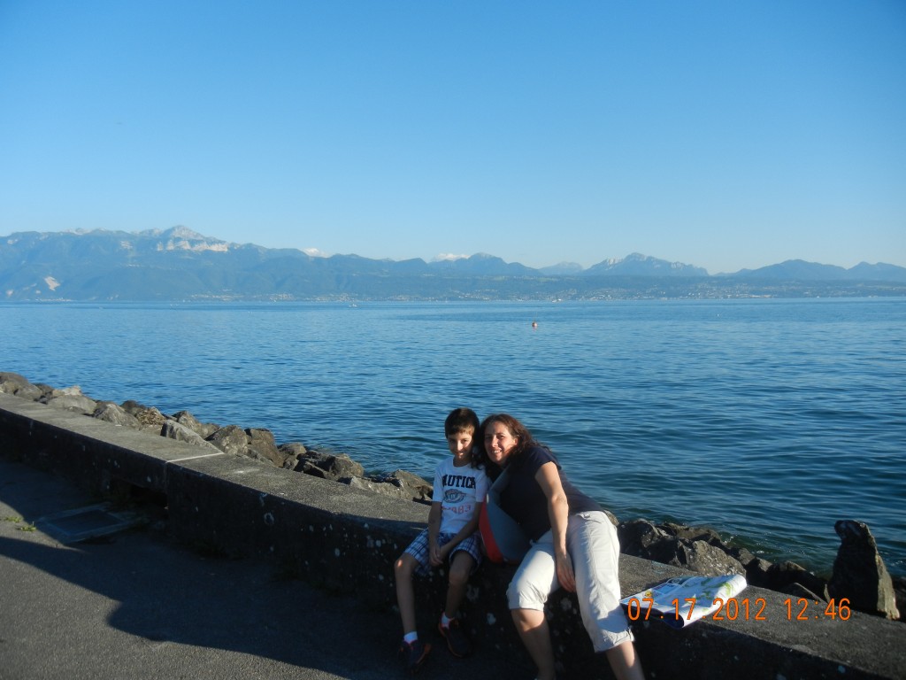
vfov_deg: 46.8
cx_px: 453
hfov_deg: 60.0
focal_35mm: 30
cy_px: 340
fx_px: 785
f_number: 7
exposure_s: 1/280
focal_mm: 5.4
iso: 160
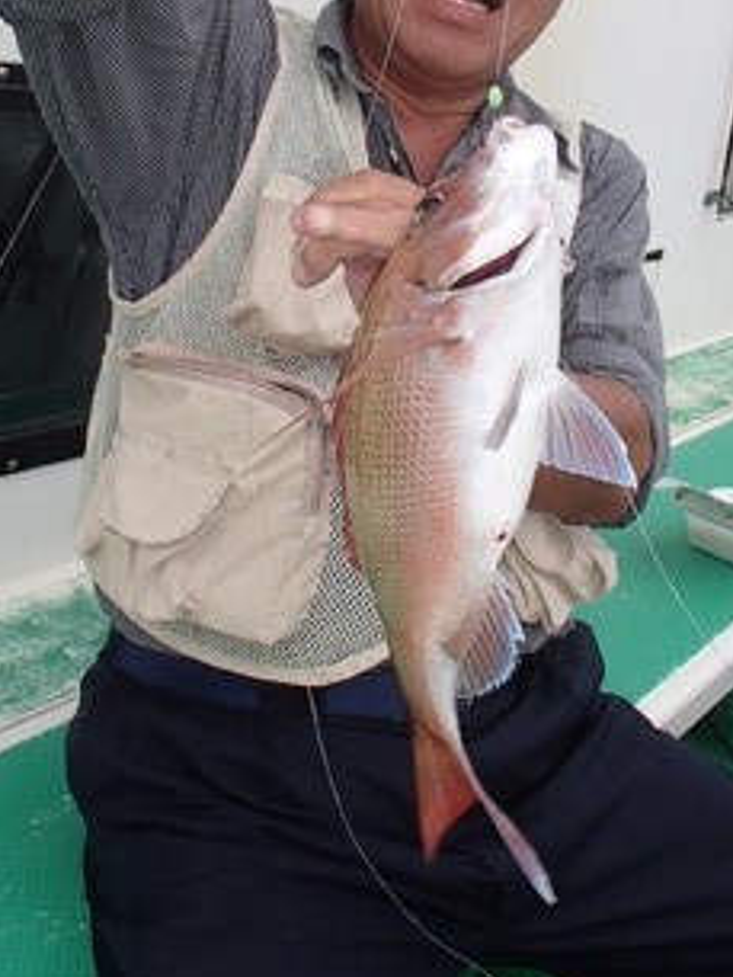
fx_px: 1241
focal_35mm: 44
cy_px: 279
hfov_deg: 32.8
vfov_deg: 42.0
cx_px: 419
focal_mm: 5
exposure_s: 1/160
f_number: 3.9
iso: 100
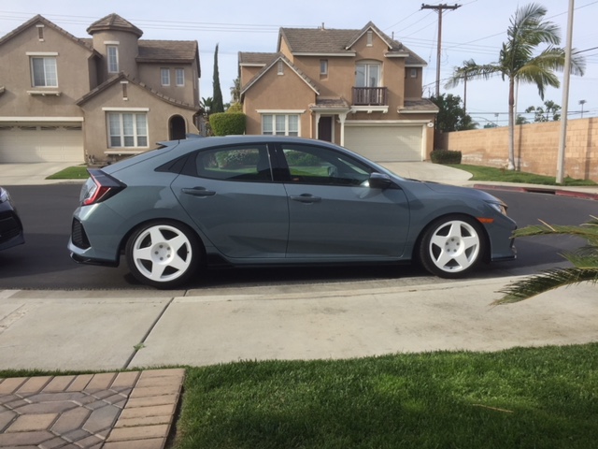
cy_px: 224
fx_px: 501
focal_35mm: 29
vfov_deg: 48.2
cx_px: 299
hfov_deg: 61.7
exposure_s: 1/1276
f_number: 2.2
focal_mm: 4.15
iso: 32
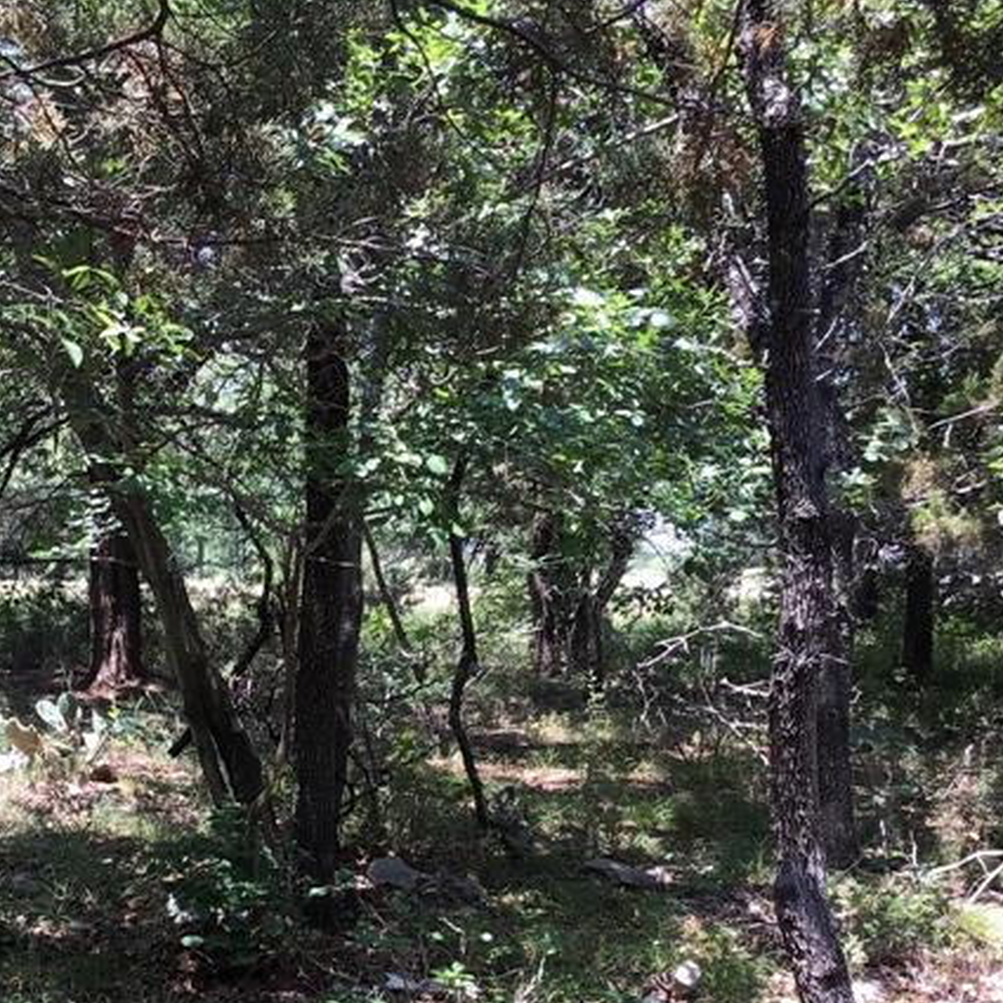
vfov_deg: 25.7
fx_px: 2164
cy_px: 784
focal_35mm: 66
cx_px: 260
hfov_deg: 25.8
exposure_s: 1/125
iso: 25
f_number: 2.4
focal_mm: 3.3
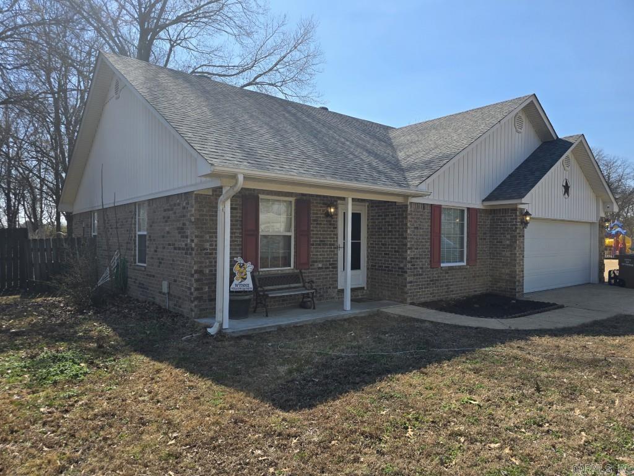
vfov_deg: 58.9
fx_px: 421
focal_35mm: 23
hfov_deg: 73.9
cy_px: 238
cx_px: 317
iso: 12
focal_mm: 6.3
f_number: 1.7
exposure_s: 1/611
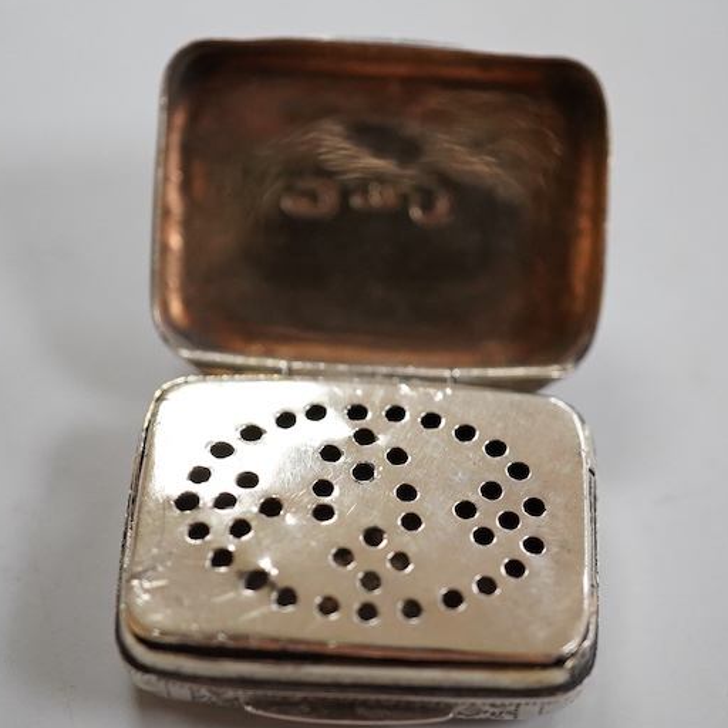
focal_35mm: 84
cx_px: 419
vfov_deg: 20.6
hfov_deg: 20.6
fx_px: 1999
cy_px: 354
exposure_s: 1/400
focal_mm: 30
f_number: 4.5
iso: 2500
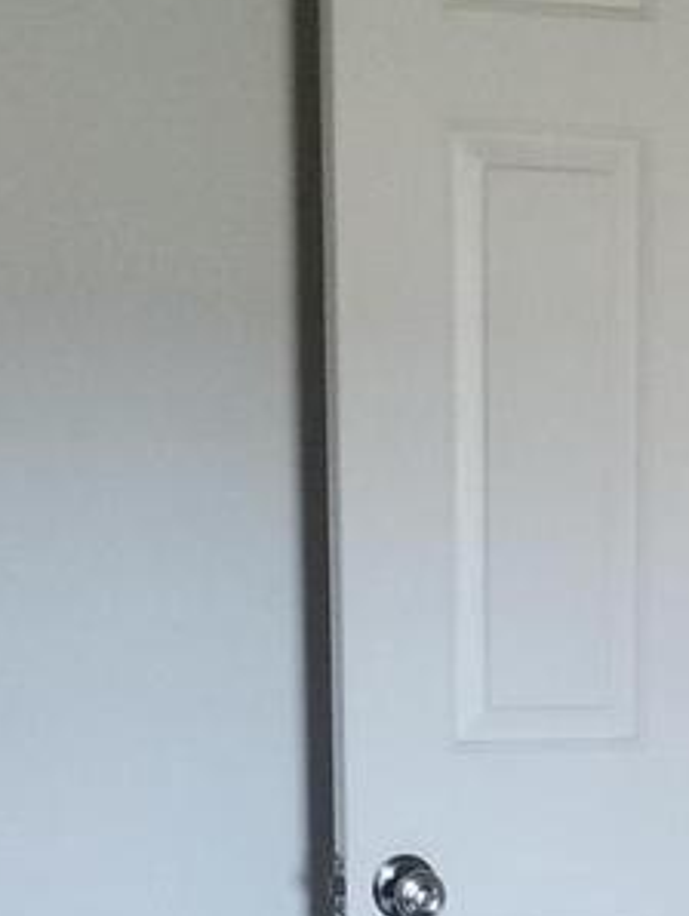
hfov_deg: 10.9
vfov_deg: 13.7
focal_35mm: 134
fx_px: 3551
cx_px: 837
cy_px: 1426
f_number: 1.7
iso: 160
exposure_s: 1/30
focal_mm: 4.25
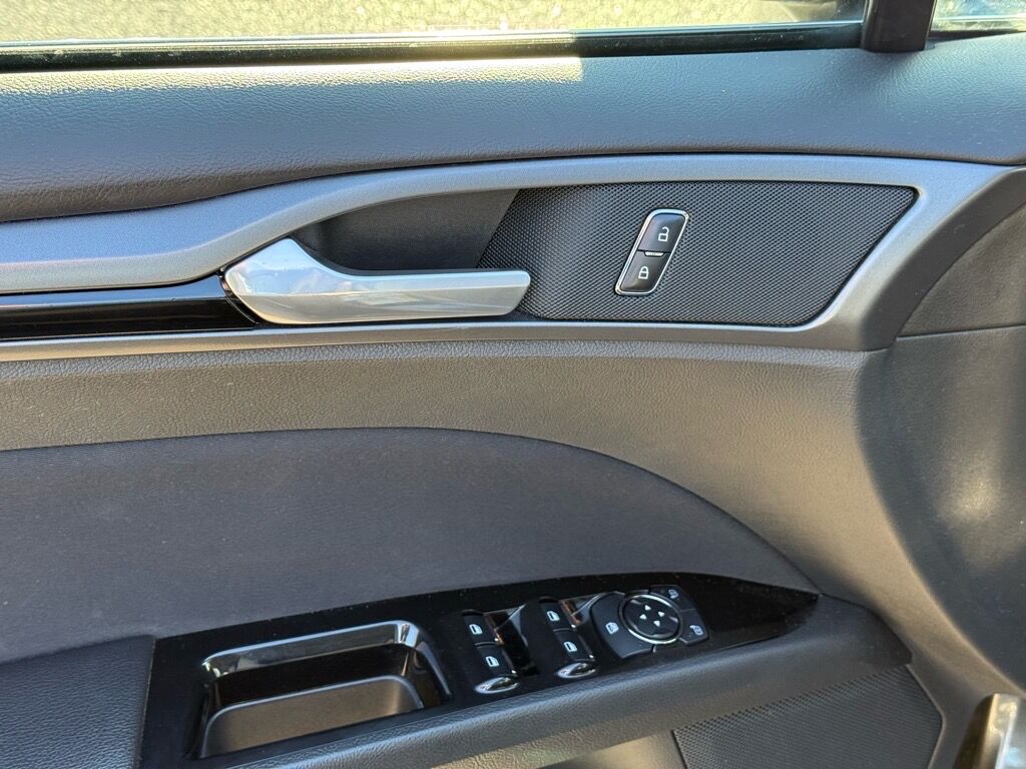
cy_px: 384
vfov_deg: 30.3
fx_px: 1423
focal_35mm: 48
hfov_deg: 39.7
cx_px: 513
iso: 100
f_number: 1.78
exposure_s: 1/110
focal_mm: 6.76
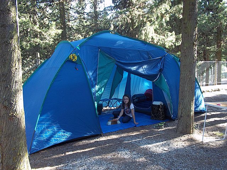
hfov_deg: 51.4
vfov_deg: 39.7
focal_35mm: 36
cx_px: 114
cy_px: 85
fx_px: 236
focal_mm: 6.5
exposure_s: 1/40
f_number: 3.1
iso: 80
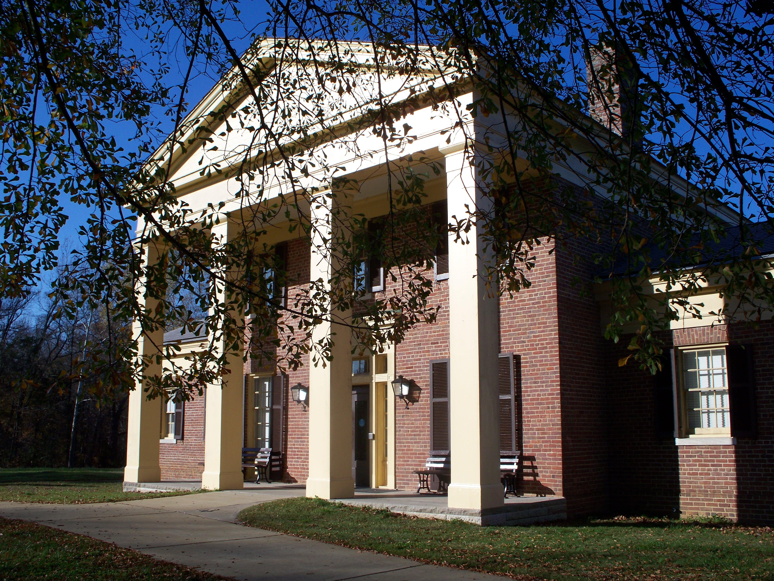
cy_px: 290
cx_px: 387
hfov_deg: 51.4
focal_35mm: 36
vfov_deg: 39.7
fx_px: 805
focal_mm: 7.54
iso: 64
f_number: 5
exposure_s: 1/500
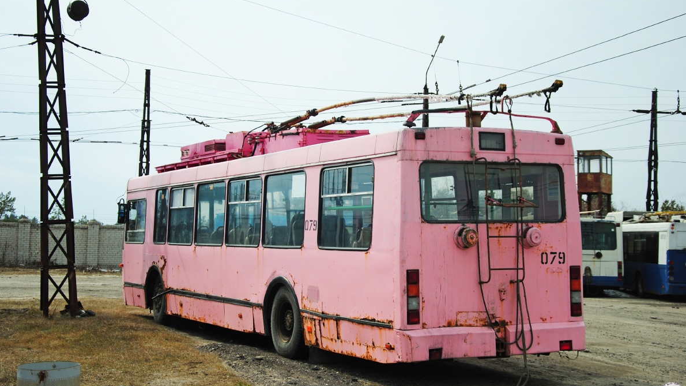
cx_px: 342
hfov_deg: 37.5
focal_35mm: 56
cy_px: 178
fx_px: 1010
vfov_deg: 21.6
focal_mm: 35
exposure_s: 1/1000
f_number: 4.5
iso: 100
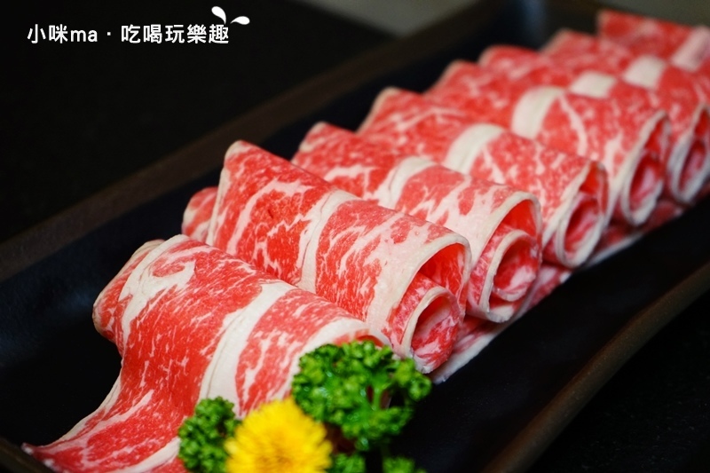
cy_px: 236
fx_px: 1321
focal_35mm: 67
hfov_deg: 30.1
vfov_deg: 20.3
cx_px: 355
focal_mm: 67
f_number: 5.6
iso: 2500
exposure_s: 1/80
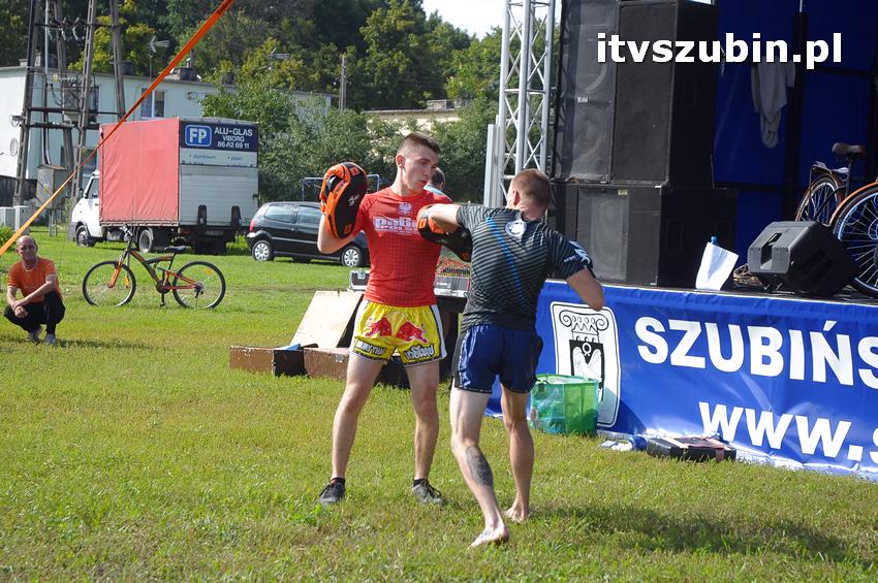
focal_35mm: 84
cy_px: 292
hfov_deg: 24.2
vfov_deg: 16.2
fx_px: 2047
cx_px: 439
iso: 400
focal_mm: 56
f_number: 6.3
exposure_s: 1/1000
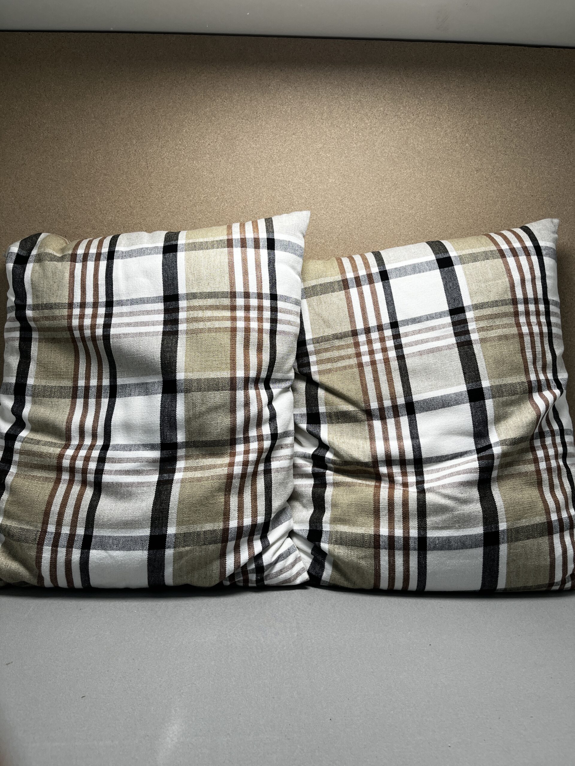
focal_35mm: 26
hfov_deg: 53.1
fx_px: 576
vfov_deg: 67.3
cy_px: 383
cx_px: 288
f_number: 1.6
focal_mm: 5.1
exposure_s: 1/161
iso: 40
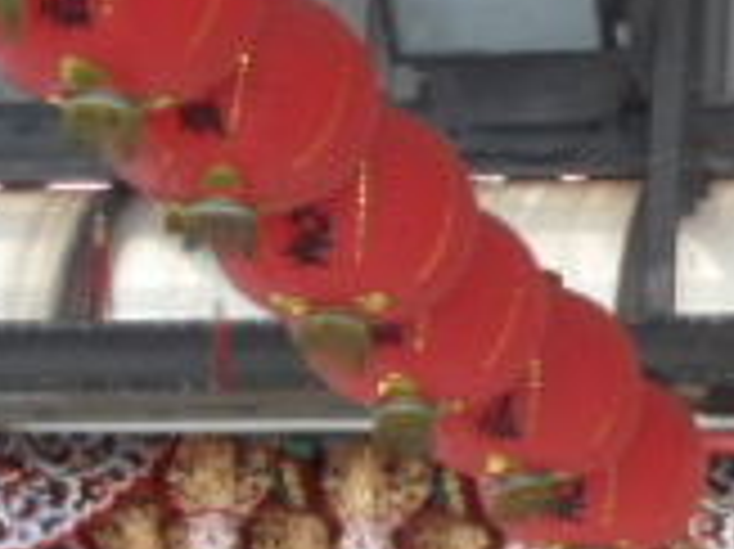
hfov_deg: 7.3
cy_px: 396
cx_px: 1842
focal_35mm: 252
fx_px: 5339
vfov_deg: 5.9
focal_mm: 6.5
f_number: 3.6
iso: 100
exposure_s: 1/60
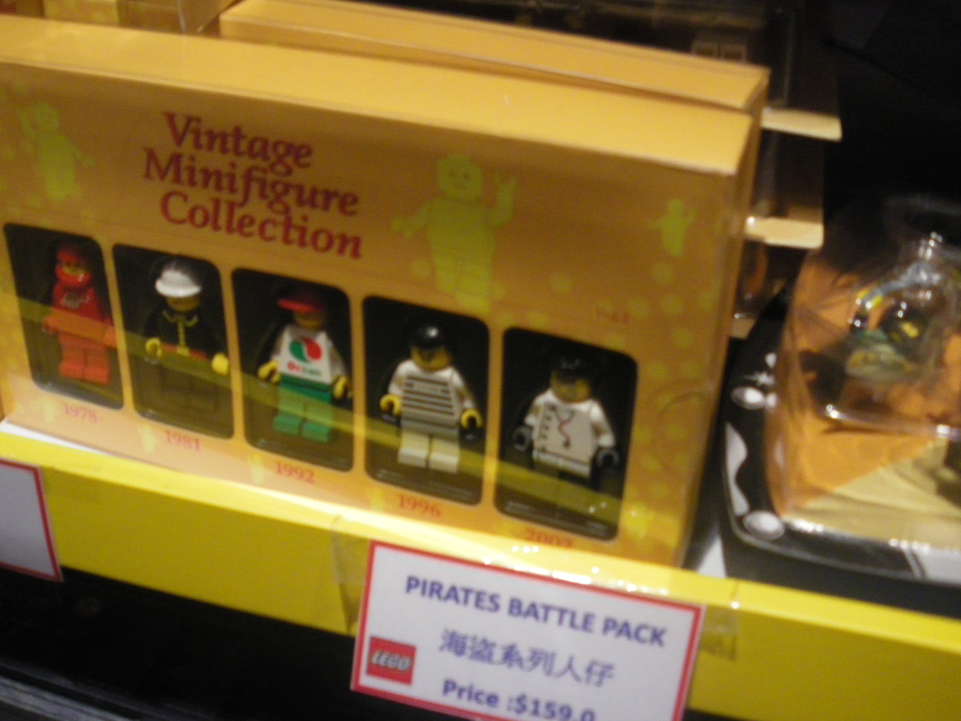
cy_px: 301
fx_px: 1222
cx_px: 374
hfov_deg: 42.7
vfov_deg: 32.8
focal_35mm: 44
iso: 400
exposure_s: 1/60
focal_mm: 6.3
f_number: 3.5
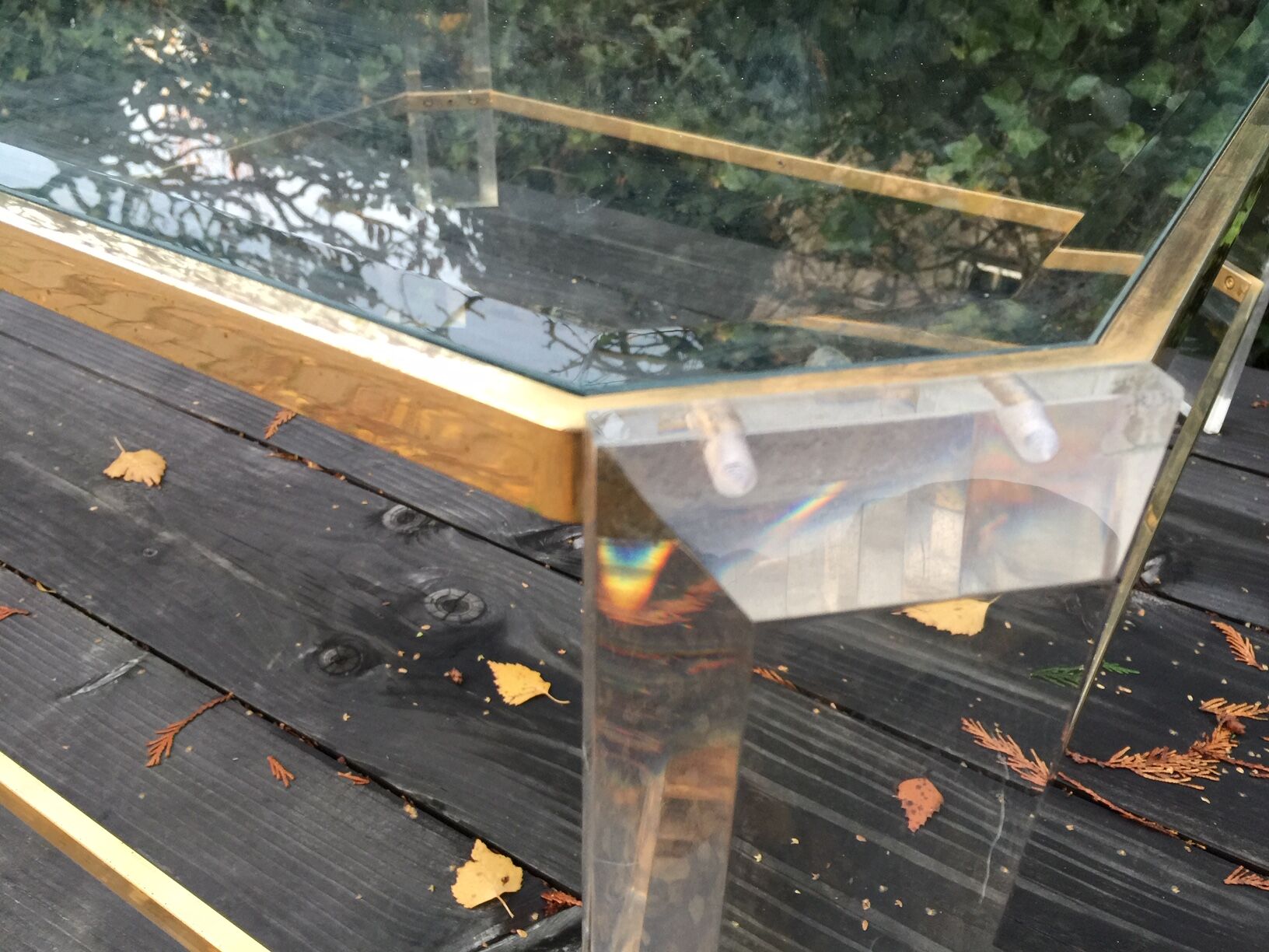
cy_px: 476
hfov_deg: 61.7
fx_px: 1063
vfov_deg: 48.2
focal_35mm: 29
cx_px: 634
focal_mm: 4.15
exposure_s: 1/33
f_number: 2.2
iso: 50
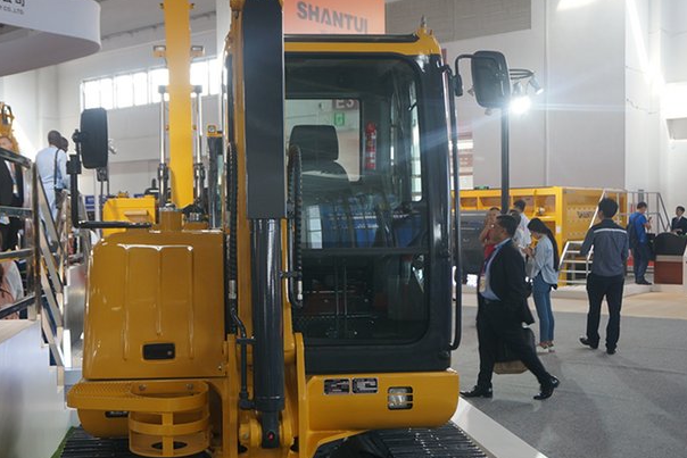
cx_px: 266
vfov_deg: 29.4
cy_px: 260
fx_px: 872
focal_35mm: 46
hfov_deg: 42.8
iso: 250
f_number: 4
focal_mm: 23
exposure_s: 1/60
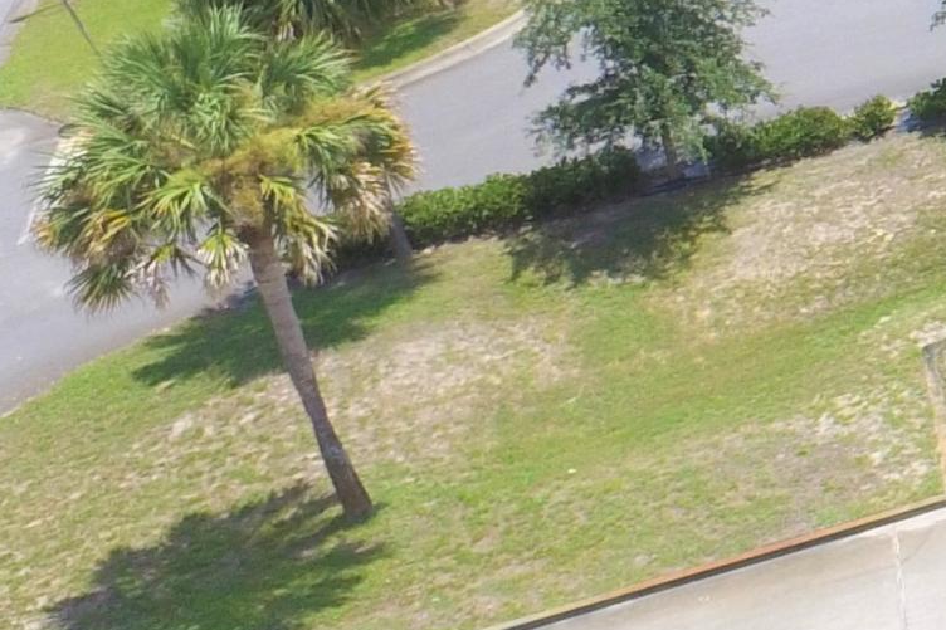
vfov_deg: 15.1
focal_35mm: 83
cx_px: 1837
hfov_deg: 17.9
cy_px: -341
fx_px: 2180
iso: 100
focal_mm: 3.61
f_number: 2.8
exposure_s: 1/777
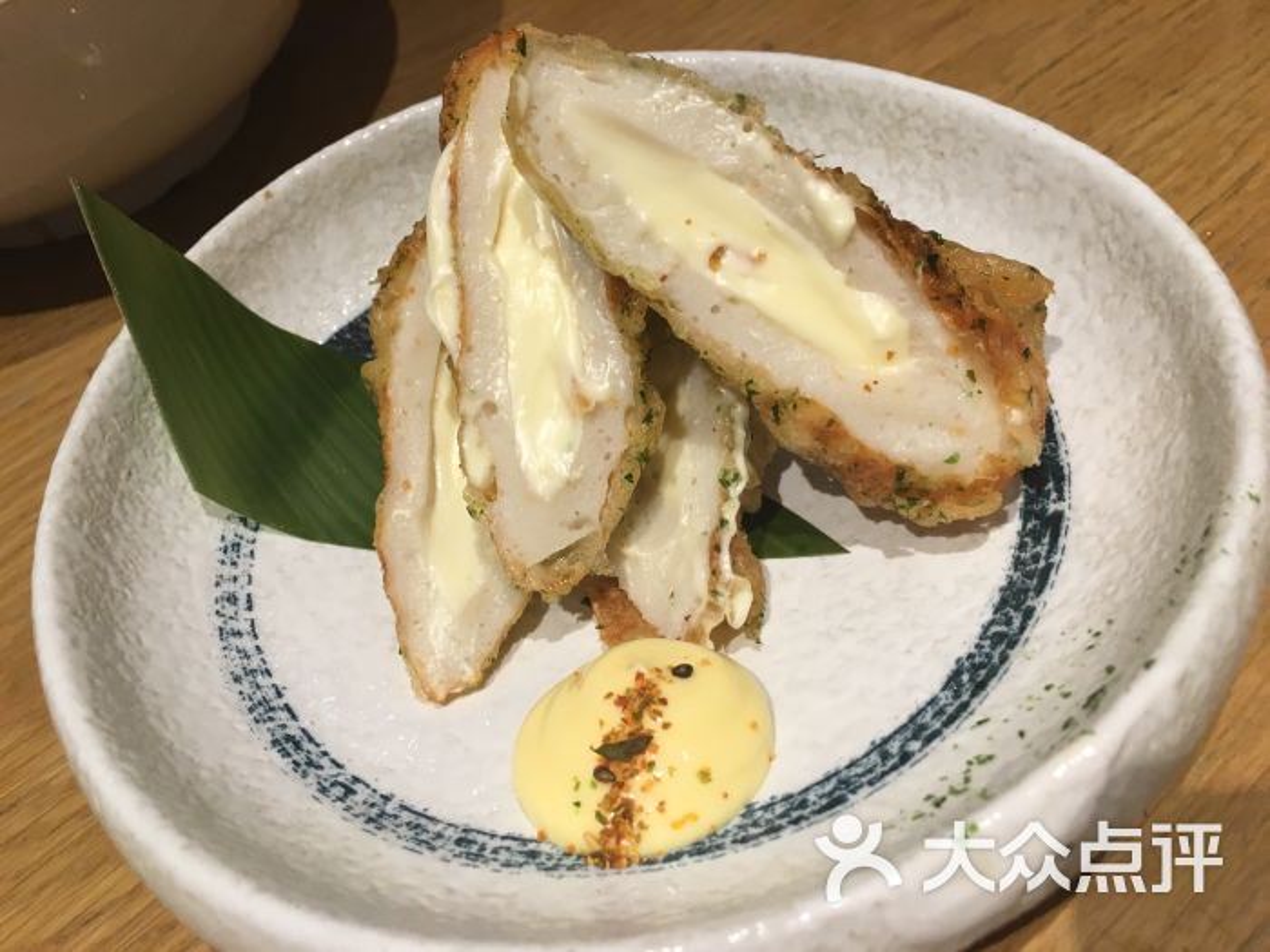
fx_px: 1064
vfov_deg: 48.2
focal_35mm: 29
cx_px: 635
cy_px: 476
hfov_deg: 61.7
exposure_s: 1/33
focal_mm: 4.15
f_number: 2.2
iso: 50
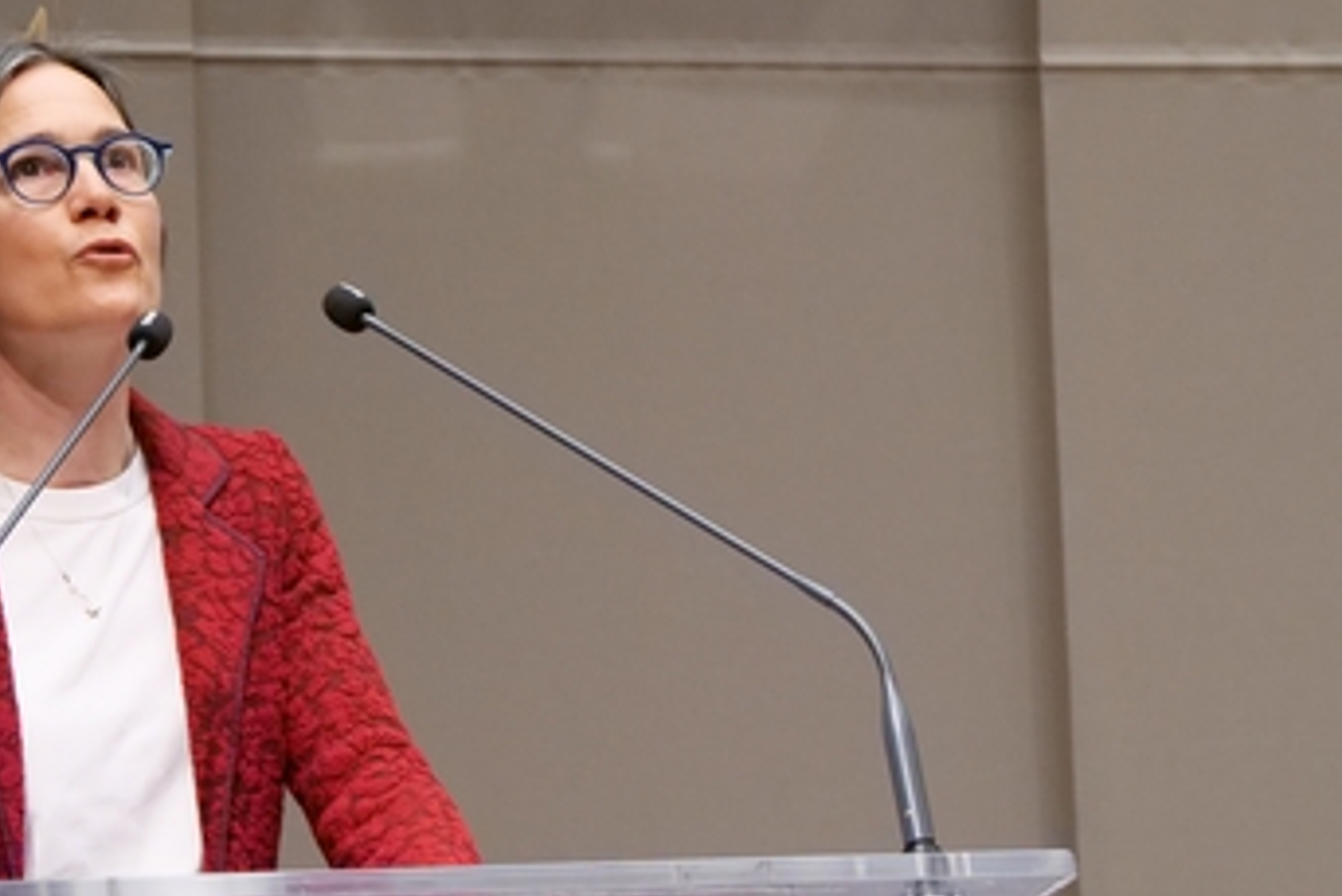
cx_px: 274
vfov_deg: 8.3
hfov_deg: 12.3
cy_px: 450
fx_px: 6190
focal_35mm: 166
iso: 3200
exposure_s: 1/50
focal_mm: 46
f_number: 5.6
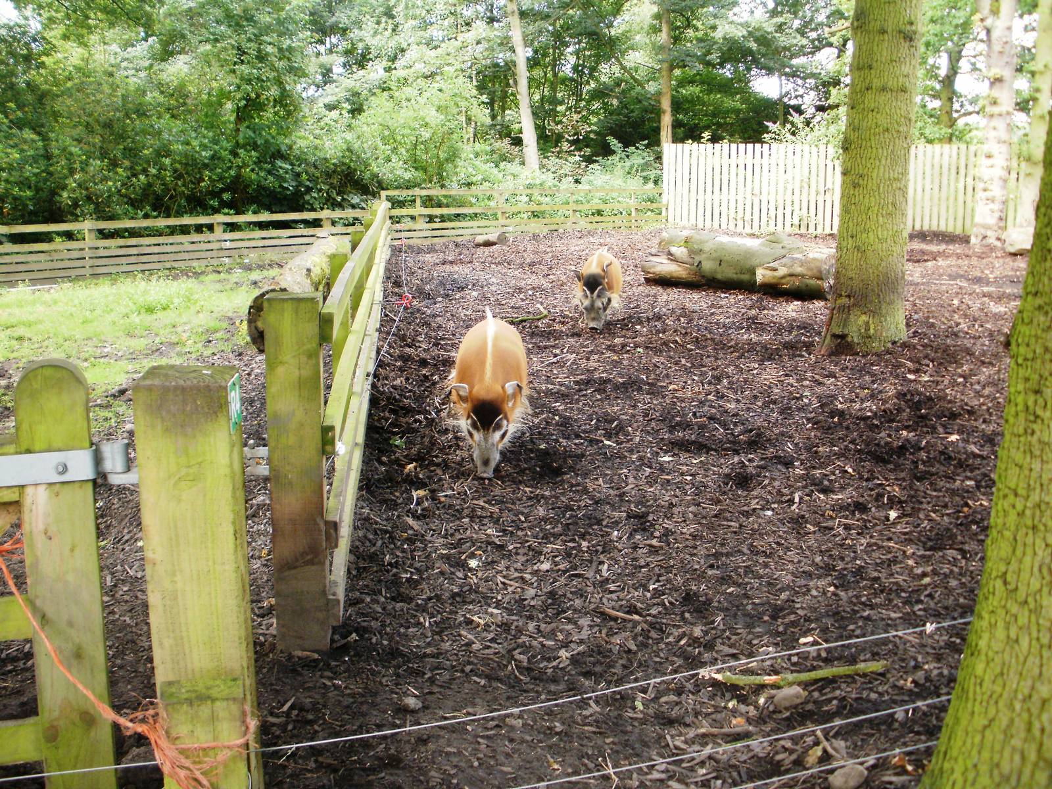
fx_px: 1094
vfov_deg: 39.7
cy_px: 394
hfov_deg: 51.4
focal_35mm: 36
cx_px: 526
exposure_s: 1/50
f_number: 3.5
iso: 100
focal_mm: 6.3
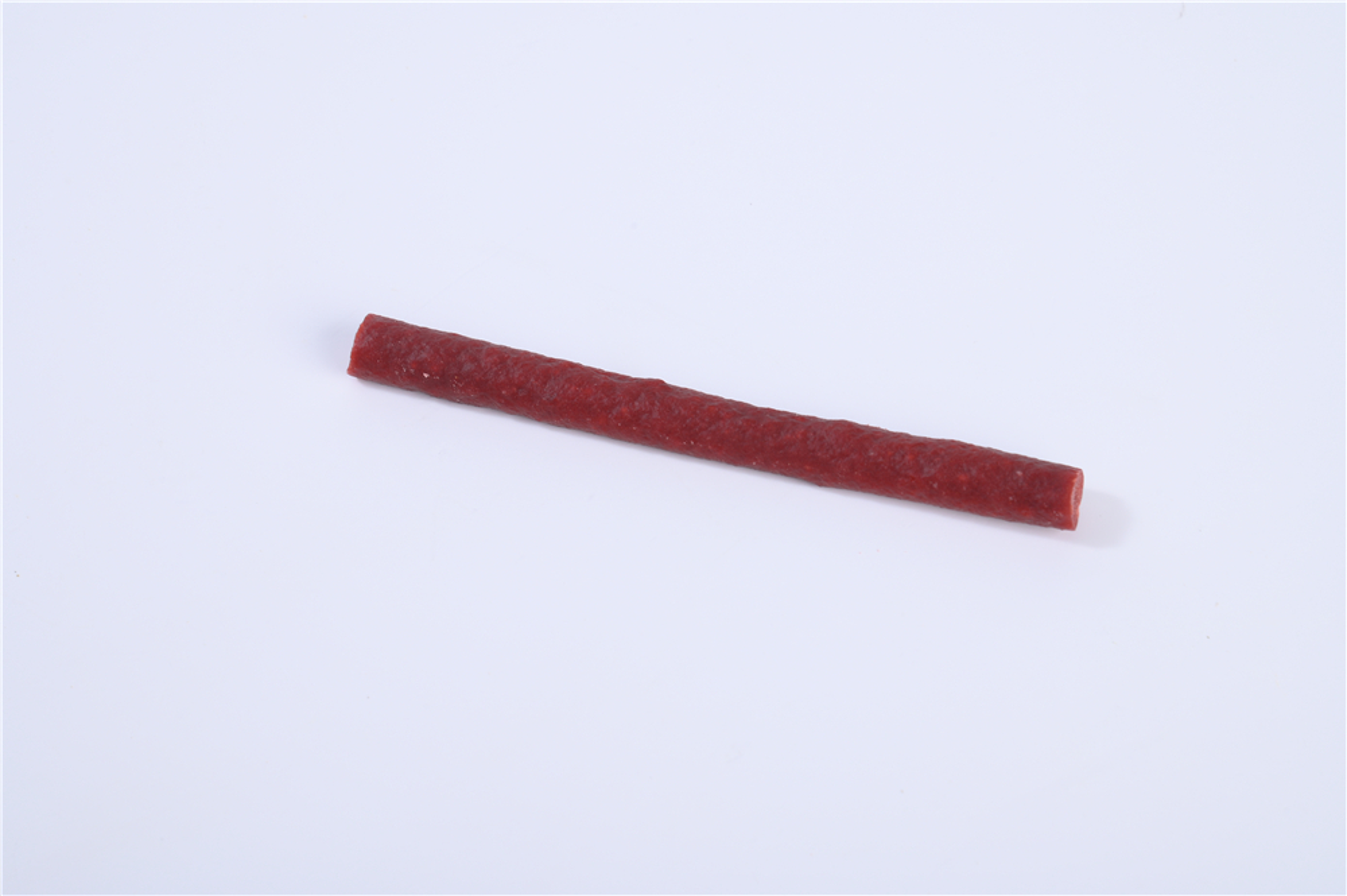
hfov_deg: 17.1
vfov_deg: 11.4
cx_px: 674
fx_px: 4486
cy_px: 448
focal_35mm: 120
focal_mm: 120
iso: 160
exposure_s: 1/125
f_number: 11
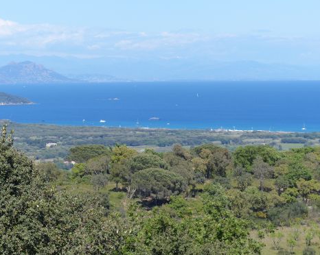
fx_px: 1845
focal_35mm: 195
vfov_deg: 7.9
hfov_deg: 9.9
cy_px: 127
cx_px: 155
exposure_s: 1/1000
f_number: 4
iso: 160
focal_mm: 33.5
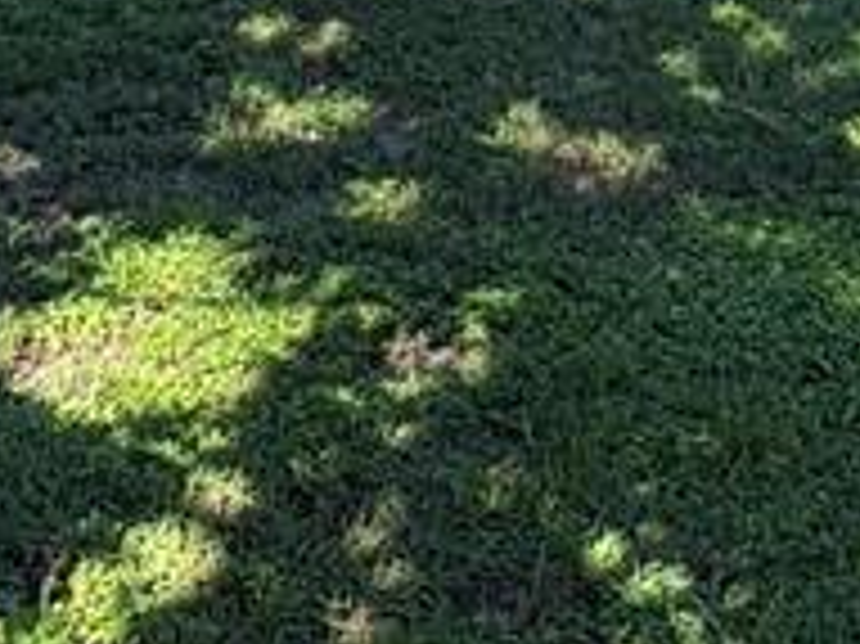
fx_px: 1862
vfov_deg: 18.5
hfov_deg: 25.8
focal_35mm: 75
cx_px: 590
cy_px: -140
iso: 64
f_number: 2.2
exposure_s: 1/840
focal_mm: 2.22
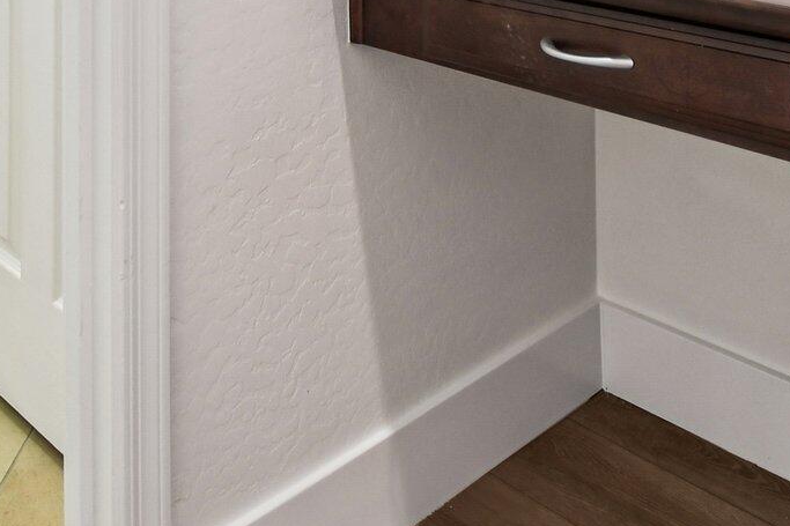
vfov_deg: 24.2
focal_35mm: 45
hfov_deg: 43.6
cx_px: 436
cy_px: -235
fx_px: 987
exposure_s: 1/10
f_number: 8
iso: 400
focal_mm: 10
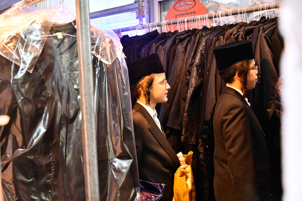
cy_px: 100
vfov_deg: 20.9
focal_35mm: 65
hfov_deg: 31.0
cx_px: 151
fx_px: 545
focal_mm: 65
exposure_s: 1/60
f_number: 5.6
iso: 2000
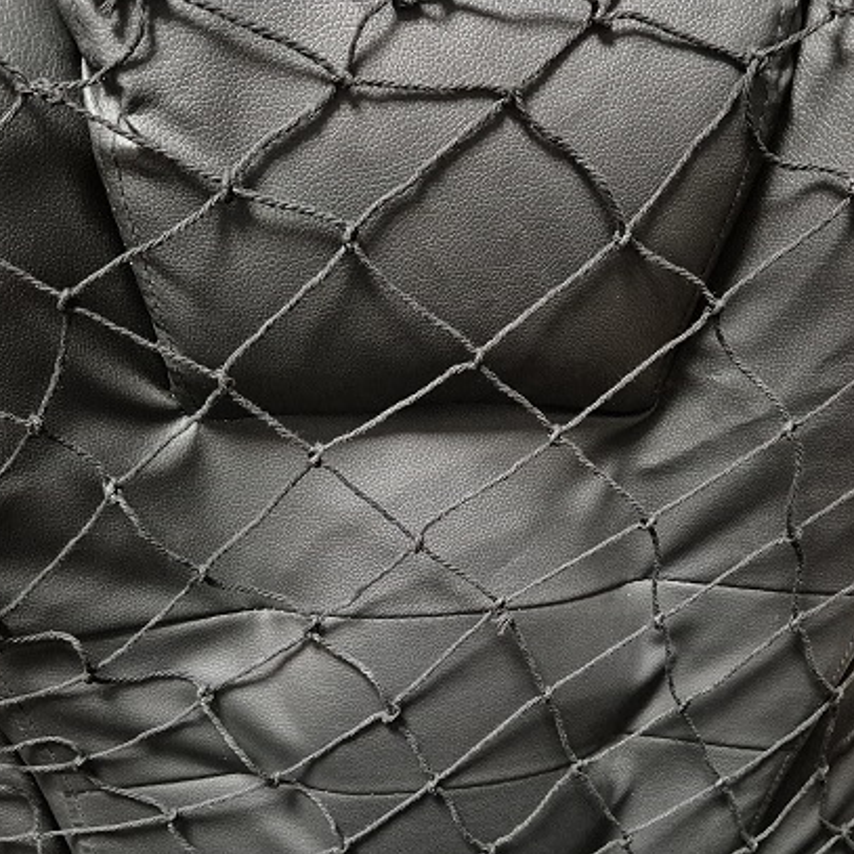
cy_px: 571
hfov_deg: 41.9
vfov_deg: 41.3
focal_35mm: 40
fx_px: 1116
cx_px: 439
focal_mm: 5.4
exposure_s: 1/50
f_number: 1.8
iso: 2000
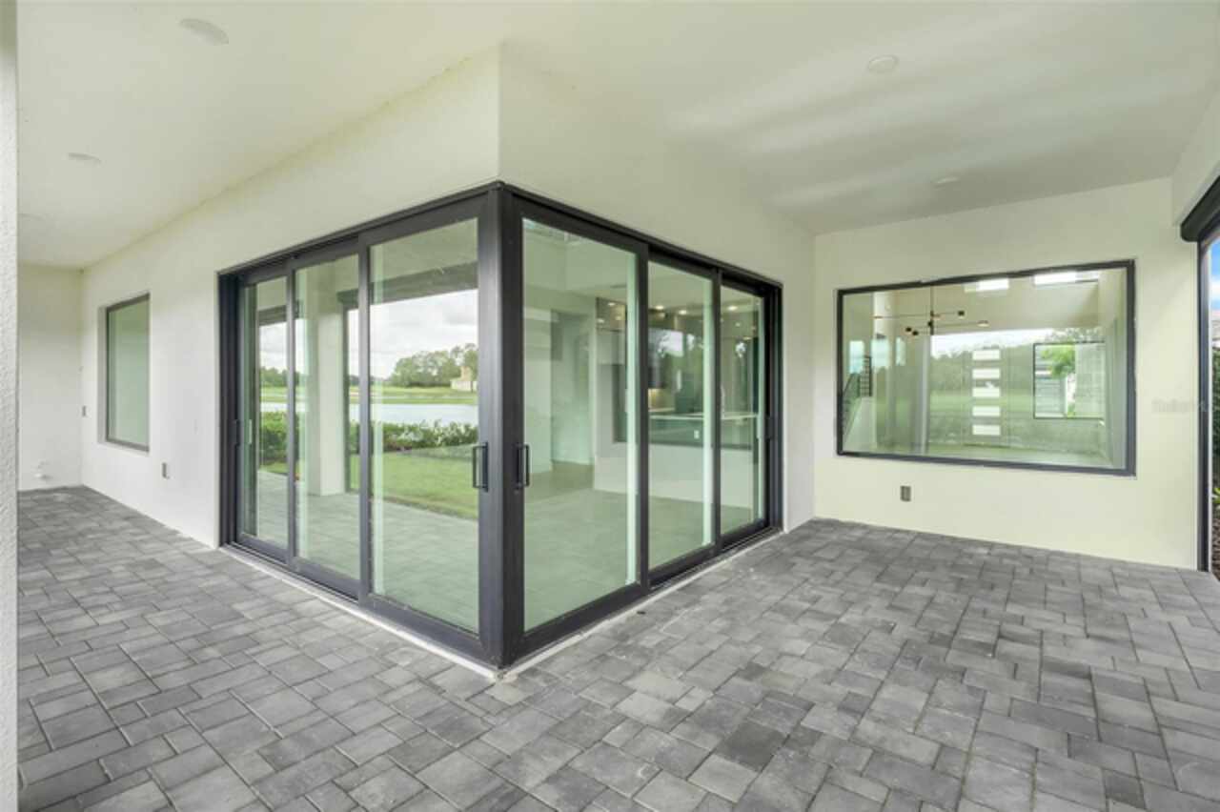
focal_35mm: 18
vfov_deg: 67.3
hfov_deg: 90.0
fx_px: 610
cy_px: 406
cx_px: 610
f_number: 9
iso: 250
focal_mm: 12
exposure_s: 1/10
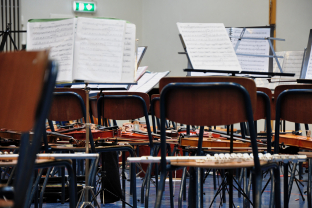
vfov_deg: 8.7
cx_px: 156
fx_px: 1364
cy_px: 104
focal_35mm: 158
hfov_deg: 13.1
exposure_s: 1/30
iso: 500
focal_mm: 105
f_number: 7.1
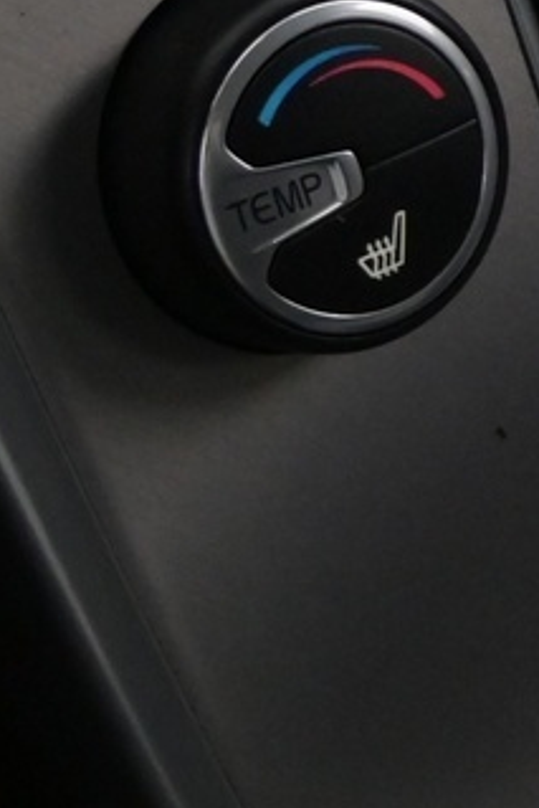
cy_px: 529
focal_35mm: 209
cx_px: 1541
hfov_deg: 6.1
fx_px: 4694
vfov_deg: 9.8
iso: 2500
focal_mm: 27.5
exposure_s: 1/50
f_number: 4.5
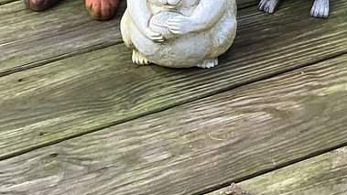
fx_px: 1242
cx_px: 429
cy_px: -131
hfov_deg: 15.3
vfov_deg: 8.7
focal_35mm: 135
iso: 40
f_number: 2.4
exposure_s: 1/120
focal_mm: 3.3
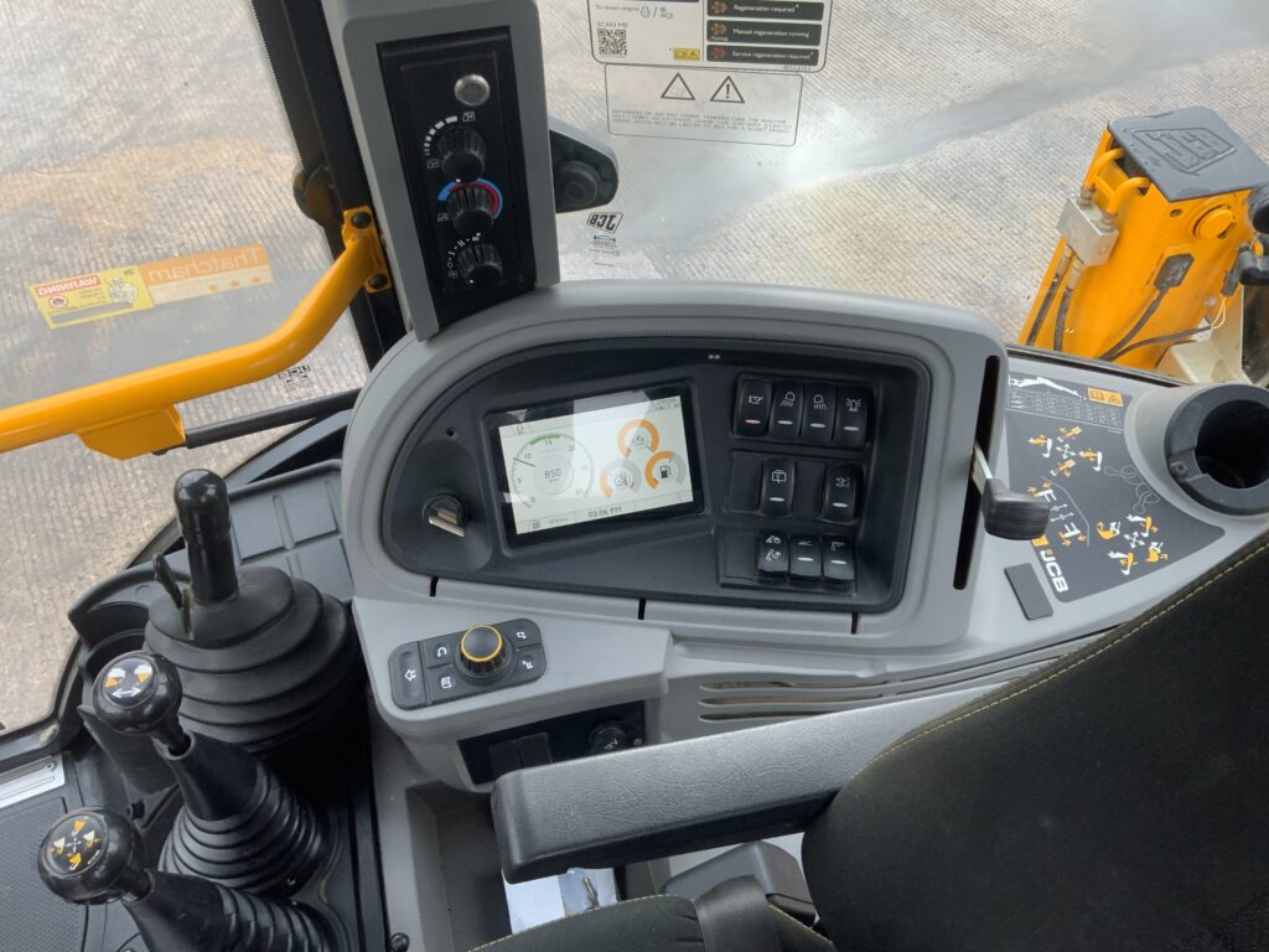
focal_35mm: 29
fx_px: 1063
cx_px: 634
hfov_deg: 61.7
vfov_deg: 48.2
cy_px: 476
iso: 25
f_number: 1.8
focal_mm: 3
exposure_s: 1/122
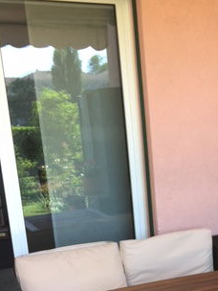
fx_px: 512
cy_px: 255
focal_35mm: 61
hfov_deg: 23.1
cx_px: 218
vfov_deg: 30.5
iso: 25
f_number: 2.2
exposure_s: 1/100
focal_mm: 4.15
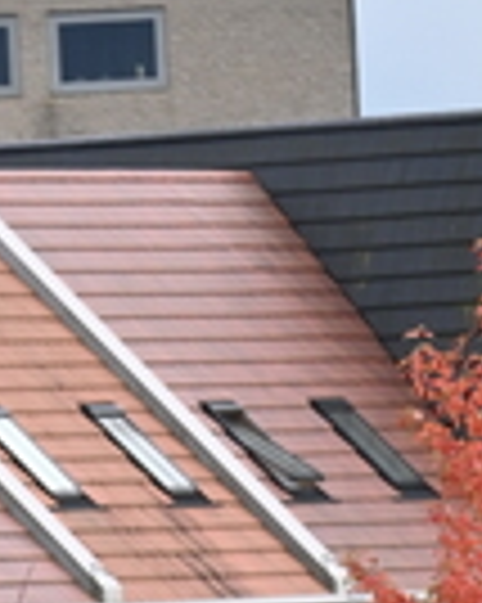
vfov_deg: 1.8
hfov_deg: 1.5
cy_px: 1089
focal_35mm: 1052
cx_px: -414
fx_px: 18788
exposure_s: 1/400
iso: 400
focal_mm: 145
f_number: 5.3
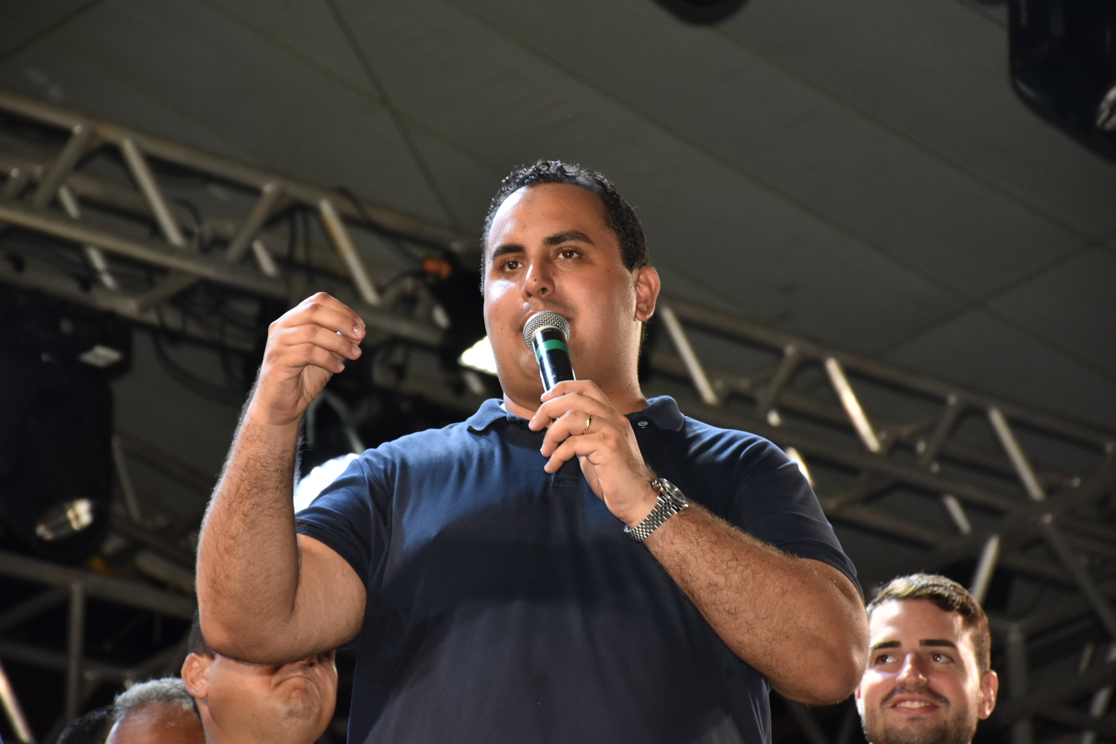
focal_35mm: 183
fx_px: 5673
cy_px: 372
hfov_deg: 11.2
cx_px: 558
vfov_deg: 7.5
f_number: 5.6
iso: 1000
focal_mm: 122
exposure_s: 1/100
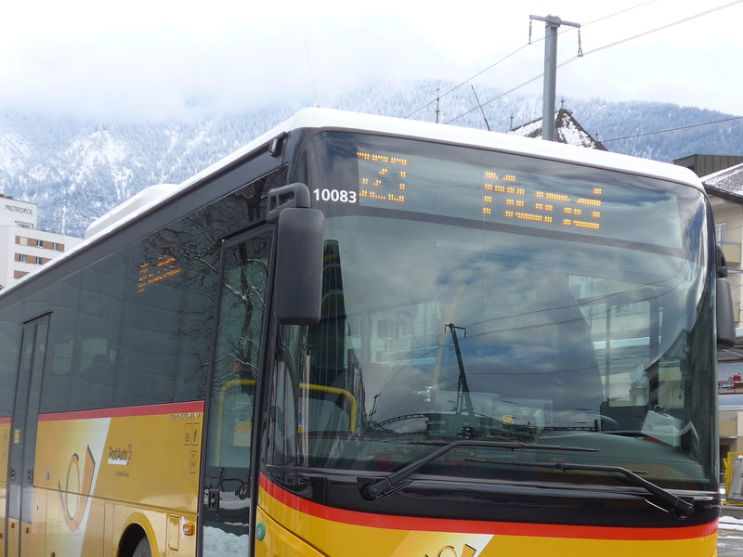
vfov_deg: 21.2
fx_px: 1481
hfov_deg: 28.2
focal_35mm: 69
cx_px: 357
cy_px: 403
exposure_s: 1/640
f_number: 3
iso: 80
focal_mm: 9.5
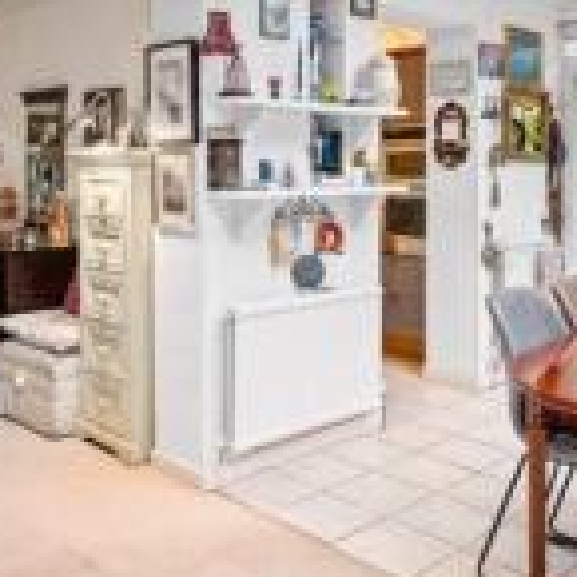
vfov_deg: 42.1
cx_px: 251
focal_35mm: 39
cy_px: 181
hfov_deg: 42.7
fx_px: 735
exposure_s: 1/5
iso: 640
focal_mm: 14
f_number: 8
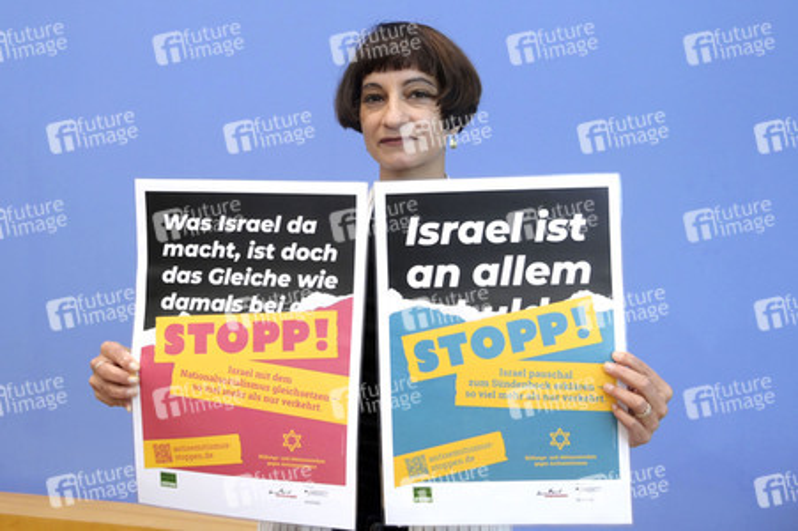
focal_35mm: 44
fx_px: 975
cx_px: 399
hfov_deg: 44.5
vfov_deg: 30.5
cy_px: 266
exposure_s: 1/640
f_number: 5
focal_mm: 44
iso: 4000
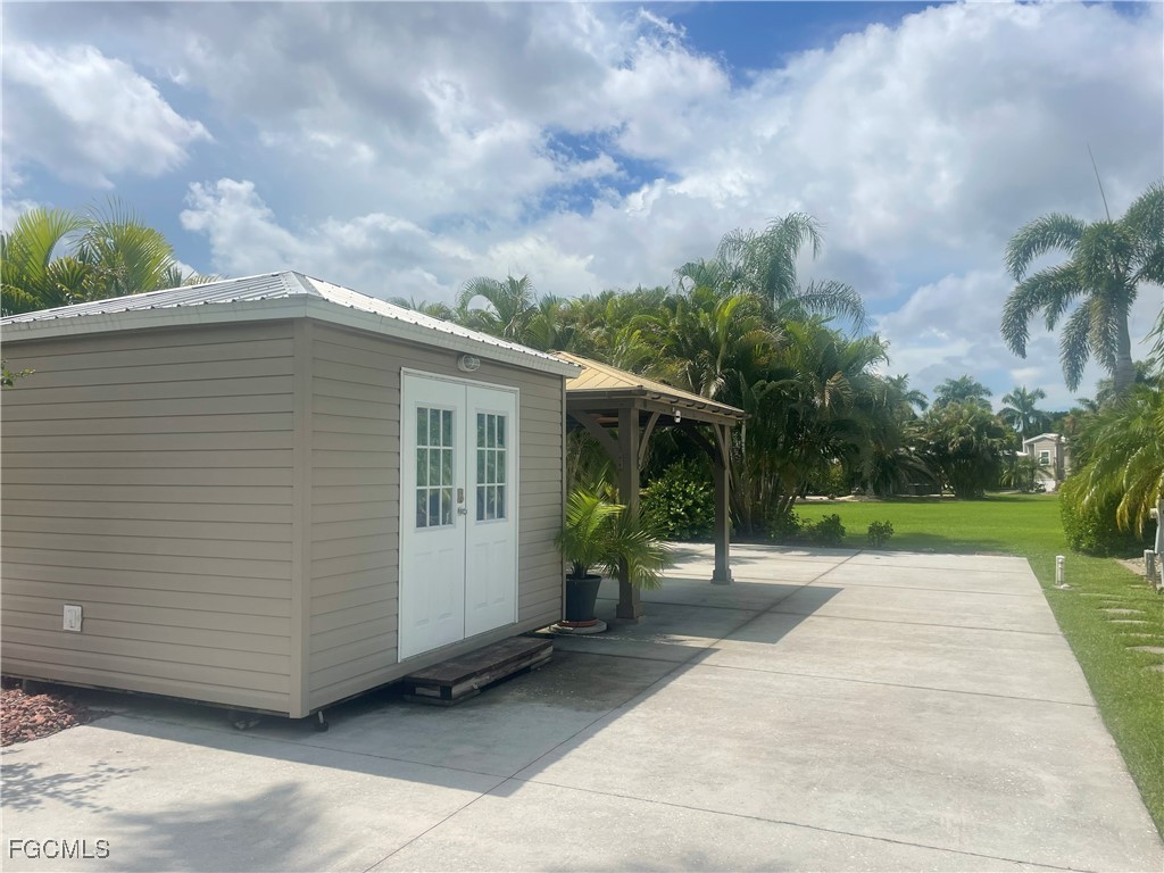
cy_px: 436
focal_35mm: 26
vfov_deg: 53.1
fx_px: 874
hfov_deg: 67.3
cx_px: 582
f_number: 1.6
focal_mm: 4.2
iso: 32
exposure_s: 1/6135
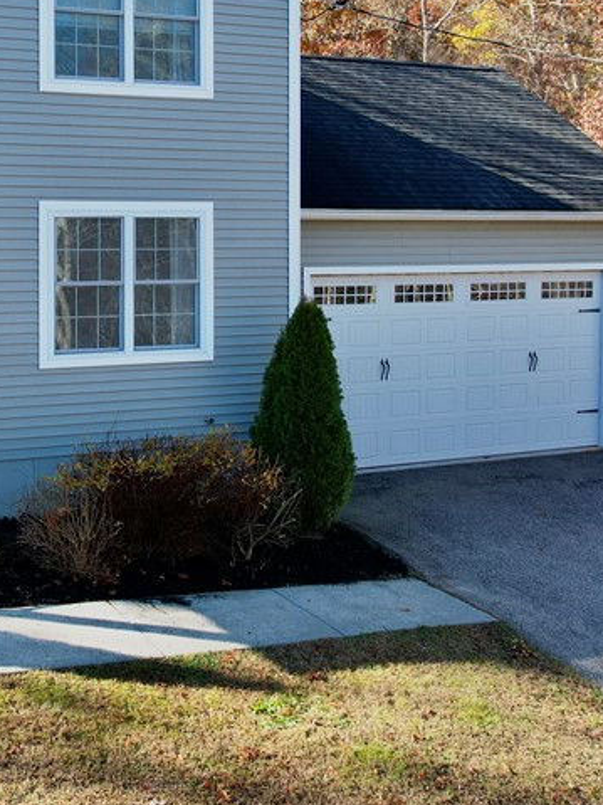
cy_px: 239
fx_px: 1115
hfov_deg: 29.4
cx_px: 96
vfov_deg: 39.0
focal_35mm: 48
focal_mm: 8.38
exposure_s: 1/400
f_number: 2.8
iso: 100
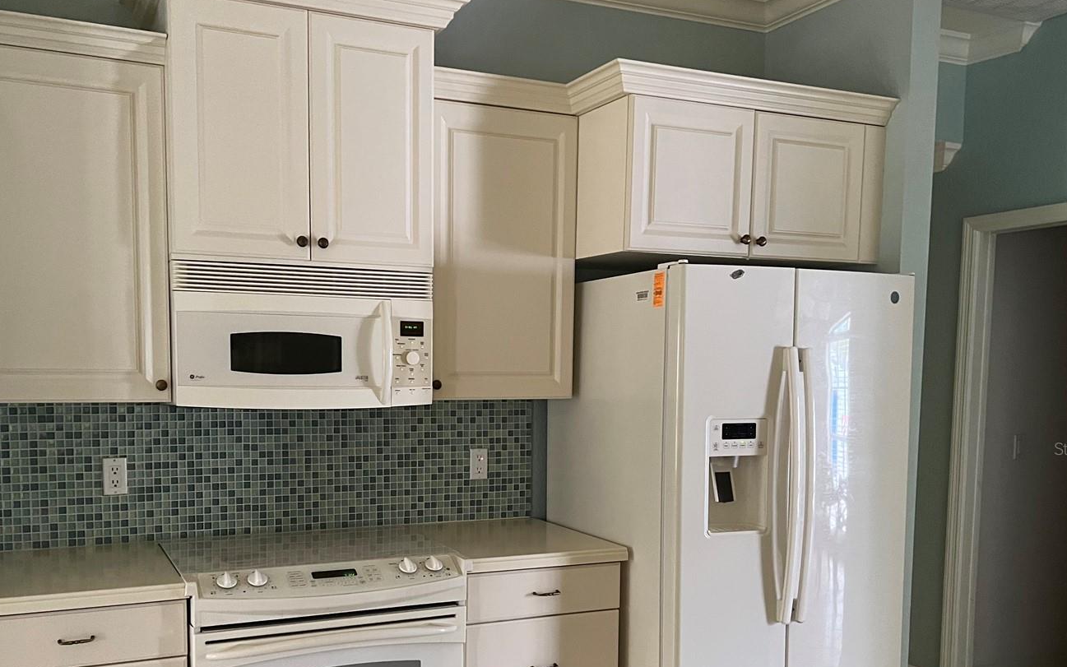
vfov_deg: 36.9
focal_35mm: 34
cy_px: 448
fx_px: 989
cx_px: 474
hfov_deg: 56.6
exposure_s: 1/60
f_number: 1.5
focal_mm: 5.7
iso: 500
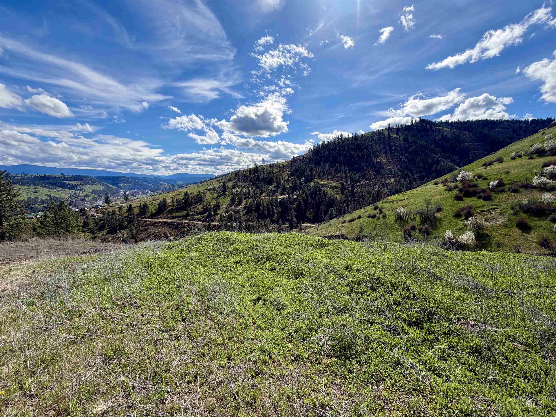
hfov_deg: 102.1
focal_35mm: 14
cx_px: 278
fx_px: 225
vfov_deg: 85.7
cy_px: 208
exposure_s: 1/1068
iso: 20
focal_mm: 2.22
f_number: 2.2
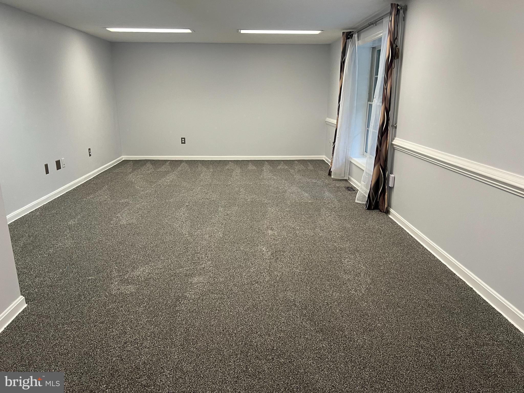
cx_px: 262
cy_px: 196
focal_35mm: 26
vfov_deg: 53.1
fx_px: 394
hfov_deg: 67.3
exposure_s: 1/60
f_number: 1.5
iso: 125
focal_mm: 5.7
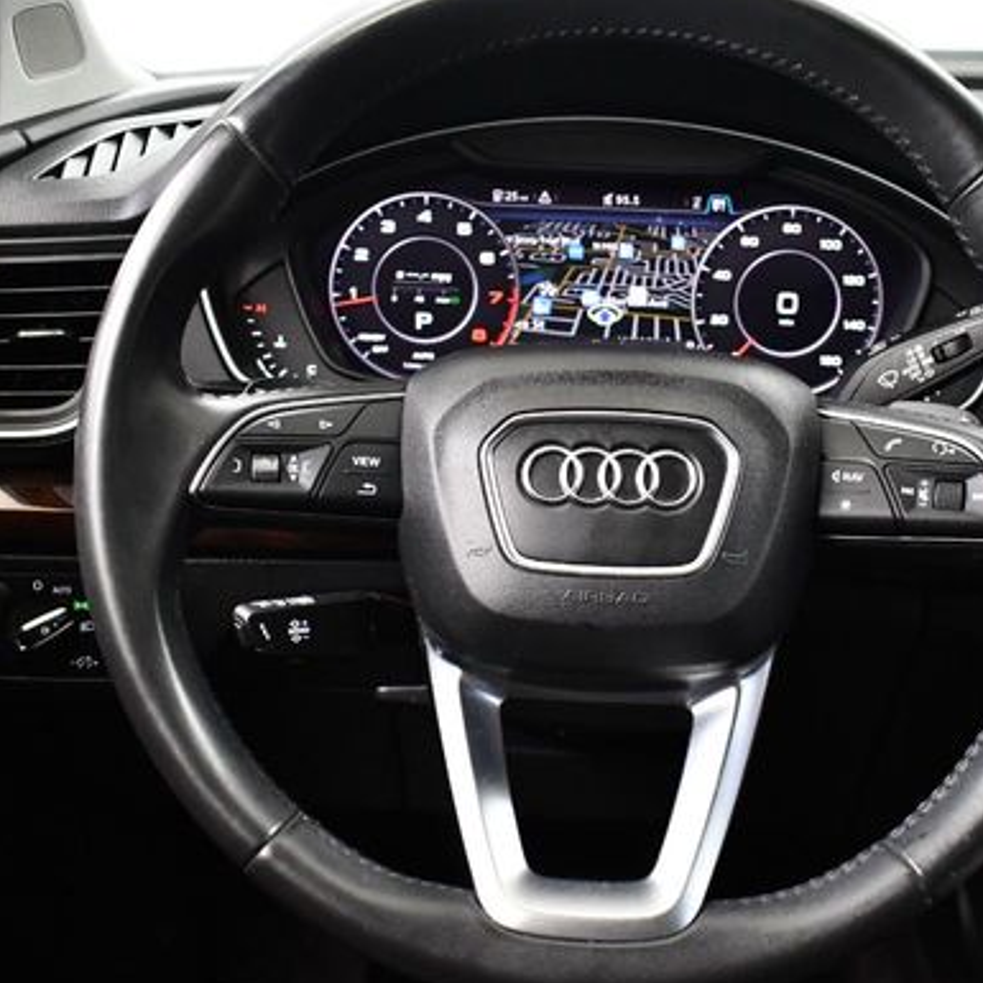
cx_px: 544
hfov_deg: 33.4
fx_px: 1639
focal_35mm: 51
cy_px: 525
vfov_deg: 33.4
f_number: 3.5
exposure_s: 1/80
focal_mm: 18
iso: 3200
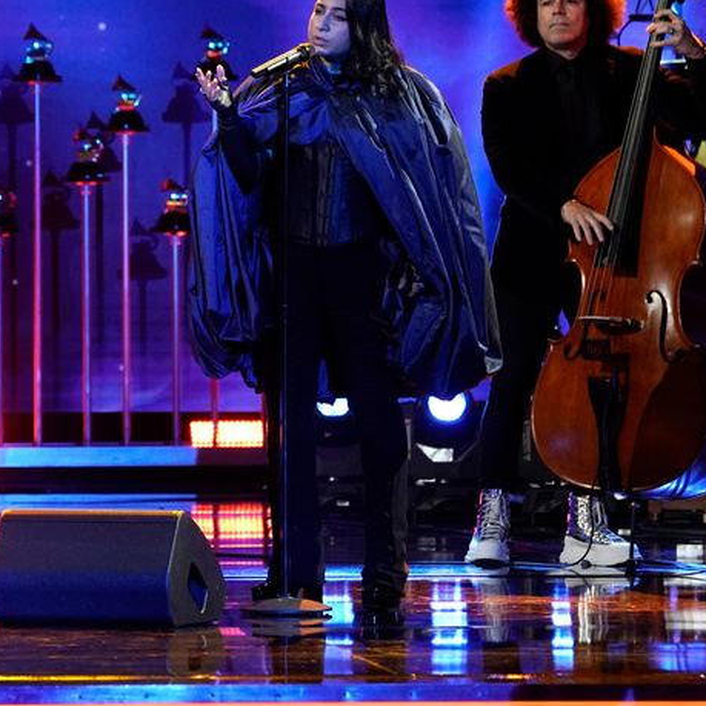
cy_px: 202
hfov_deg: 4.8
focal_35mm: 364
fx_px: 8399
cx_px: 92
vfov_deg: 4.8
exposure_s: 1/125
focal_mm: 192
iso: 4000
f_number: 5.6
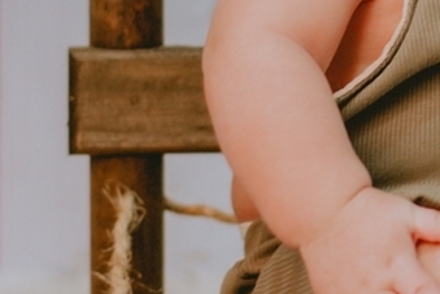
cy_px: -5
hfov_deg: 9.5
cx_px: 635
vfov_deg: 6.5
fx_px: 2581
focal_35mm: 211
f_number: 2.2
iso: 640
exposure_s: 1/160
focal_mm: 50
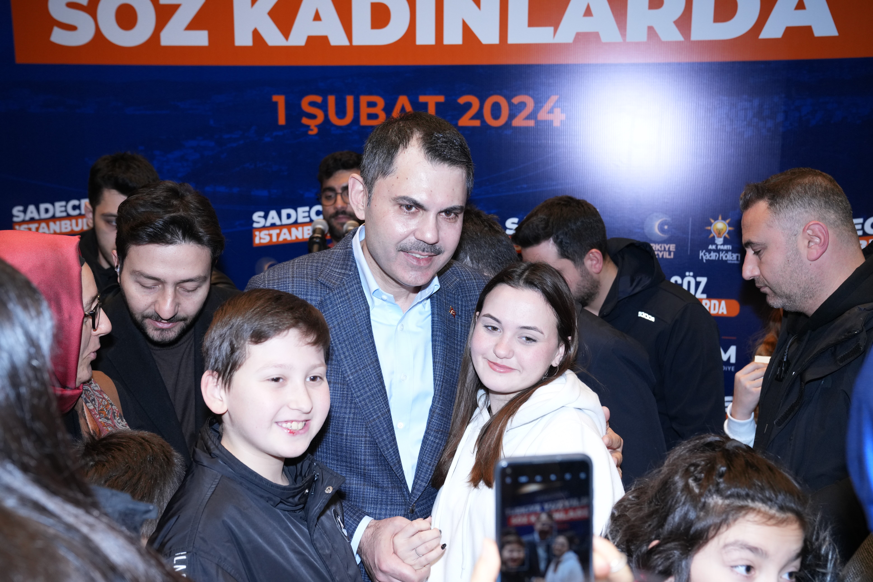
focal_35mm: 39
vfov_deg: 34.2
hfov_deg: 49.6
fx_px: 946
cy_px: 291
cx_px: 436
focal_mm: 39
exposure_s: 1/160
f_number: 4.5
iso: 1600
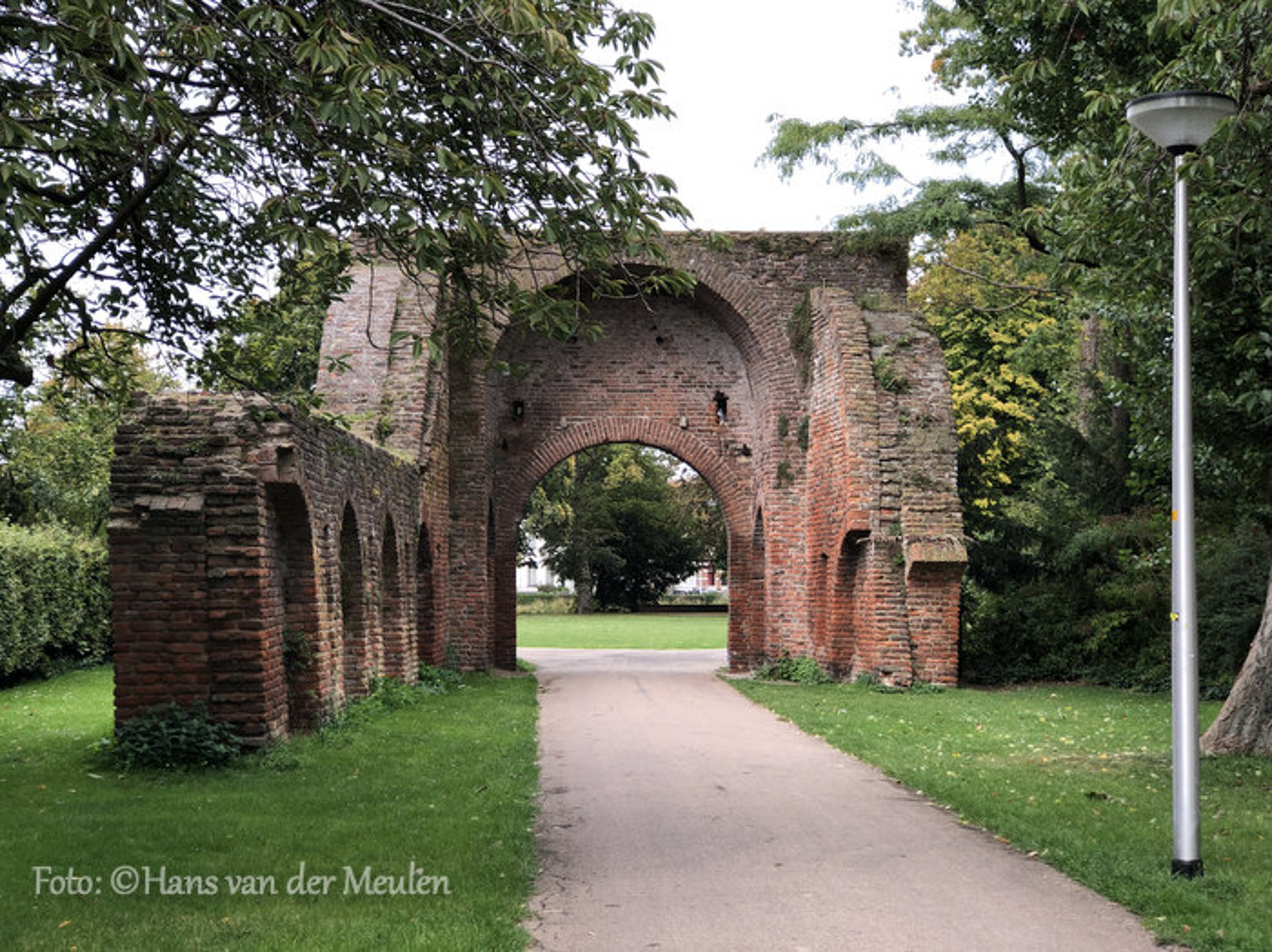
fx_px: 2093
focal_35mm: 57
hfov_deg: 33.8
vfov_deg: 25.6
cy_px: 476
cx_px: 636
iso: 25
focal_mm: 6.6
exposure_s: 1/121
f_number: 2.8
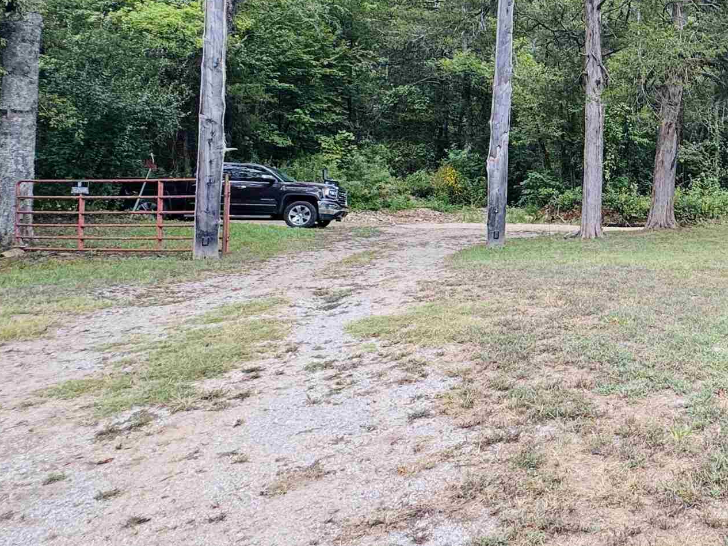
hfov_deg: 46.6
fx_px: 715
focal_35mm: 34
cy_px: 140
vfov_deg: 40.7
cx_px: 702
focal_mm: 2.22
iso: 50
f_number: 2.2
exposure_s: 1/99
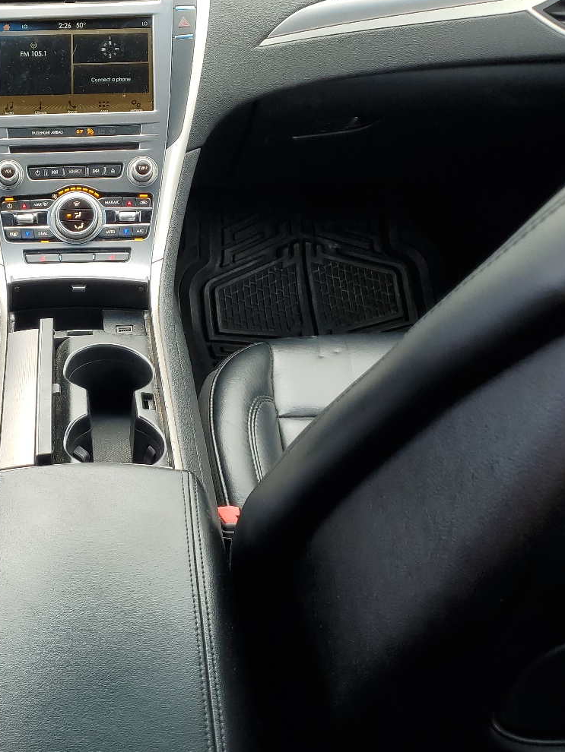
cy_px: 335
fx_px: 914
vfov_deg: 44.7
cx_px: 50
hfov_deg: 32.5
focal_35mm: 42
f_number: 1.5
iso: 50
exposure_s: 1/278
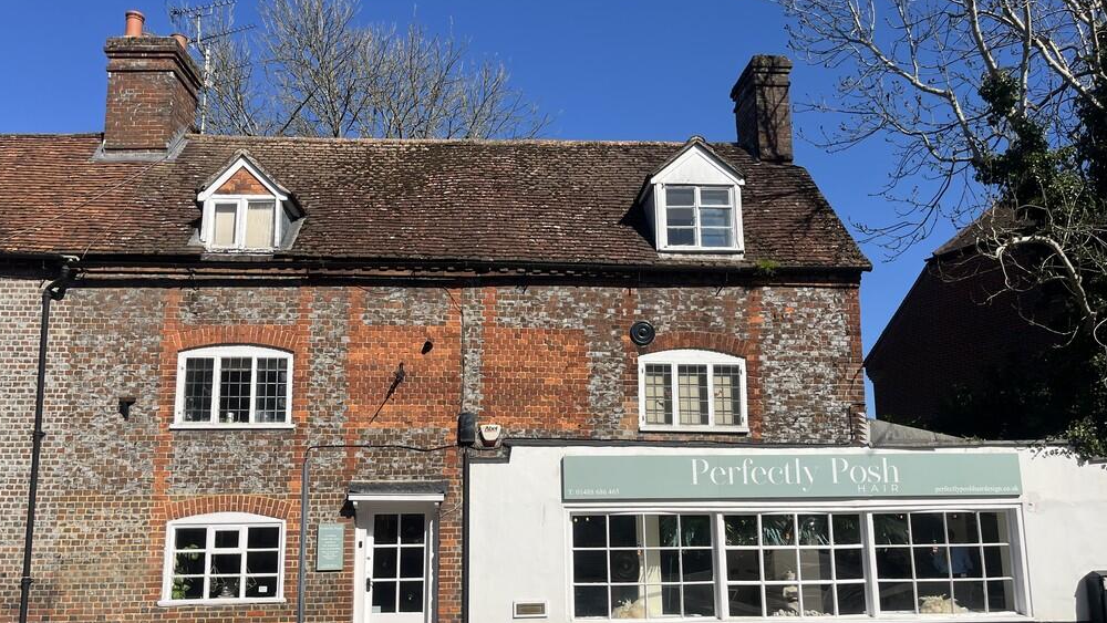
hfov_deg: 66.1
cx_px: 549
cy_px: 378
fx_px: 851
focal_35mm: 29
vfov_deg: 40.0
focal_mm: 5.1
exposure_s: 1/4651
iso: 50
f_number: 1.6
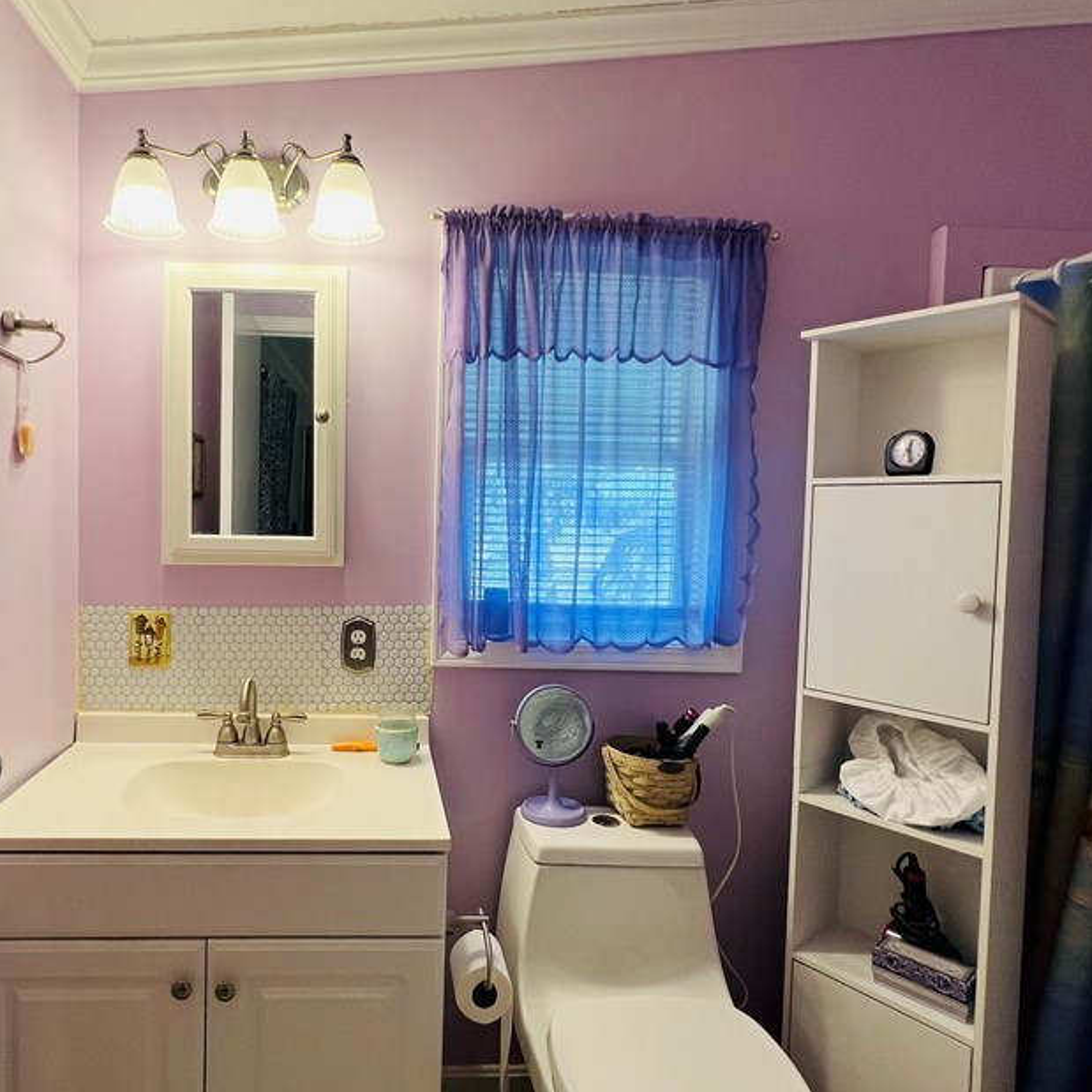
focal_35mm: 19
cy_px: 543
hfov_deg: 76.3
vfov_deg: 77.7
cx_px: 409
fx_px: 678
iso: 80
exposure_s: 1/120
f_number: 1.8
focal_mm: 1.57
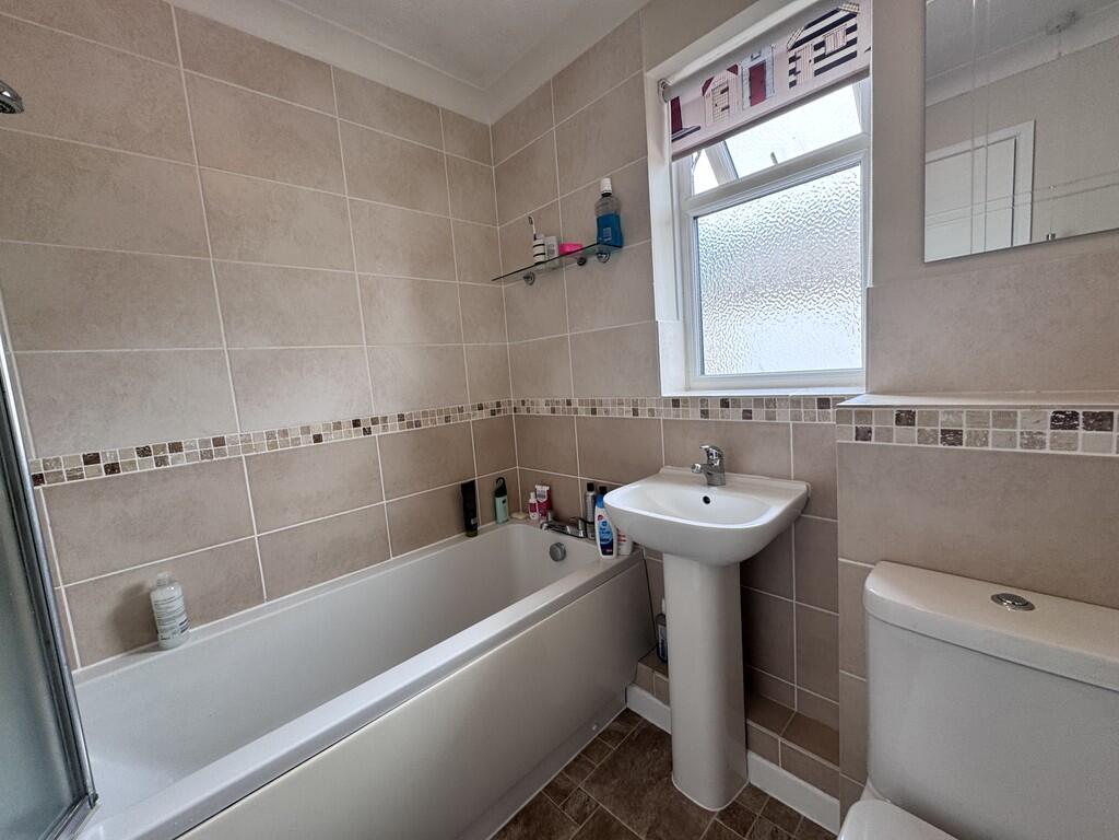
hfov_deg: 102.1
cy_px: 420
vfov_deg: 85.7
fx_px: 453
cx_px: 560
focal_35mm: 14
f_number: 2.2
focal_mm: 2.22
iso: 80
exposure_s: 1/99
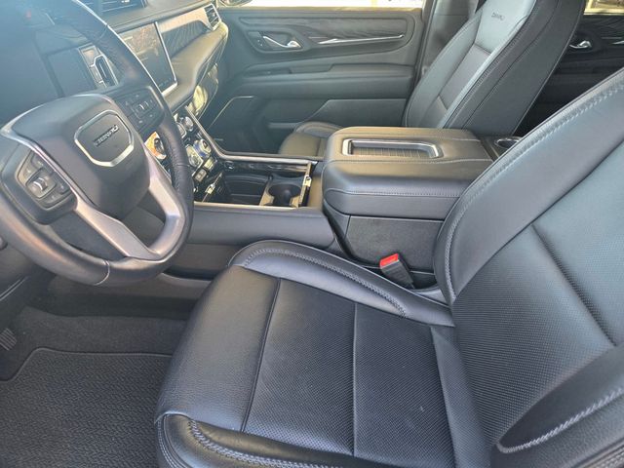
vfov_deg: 58.9
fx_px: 415
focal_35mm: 23
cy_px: 234
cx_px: 312
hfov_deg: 73.9
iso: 250
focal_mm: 5.4
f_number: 1.8
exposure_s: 1/120
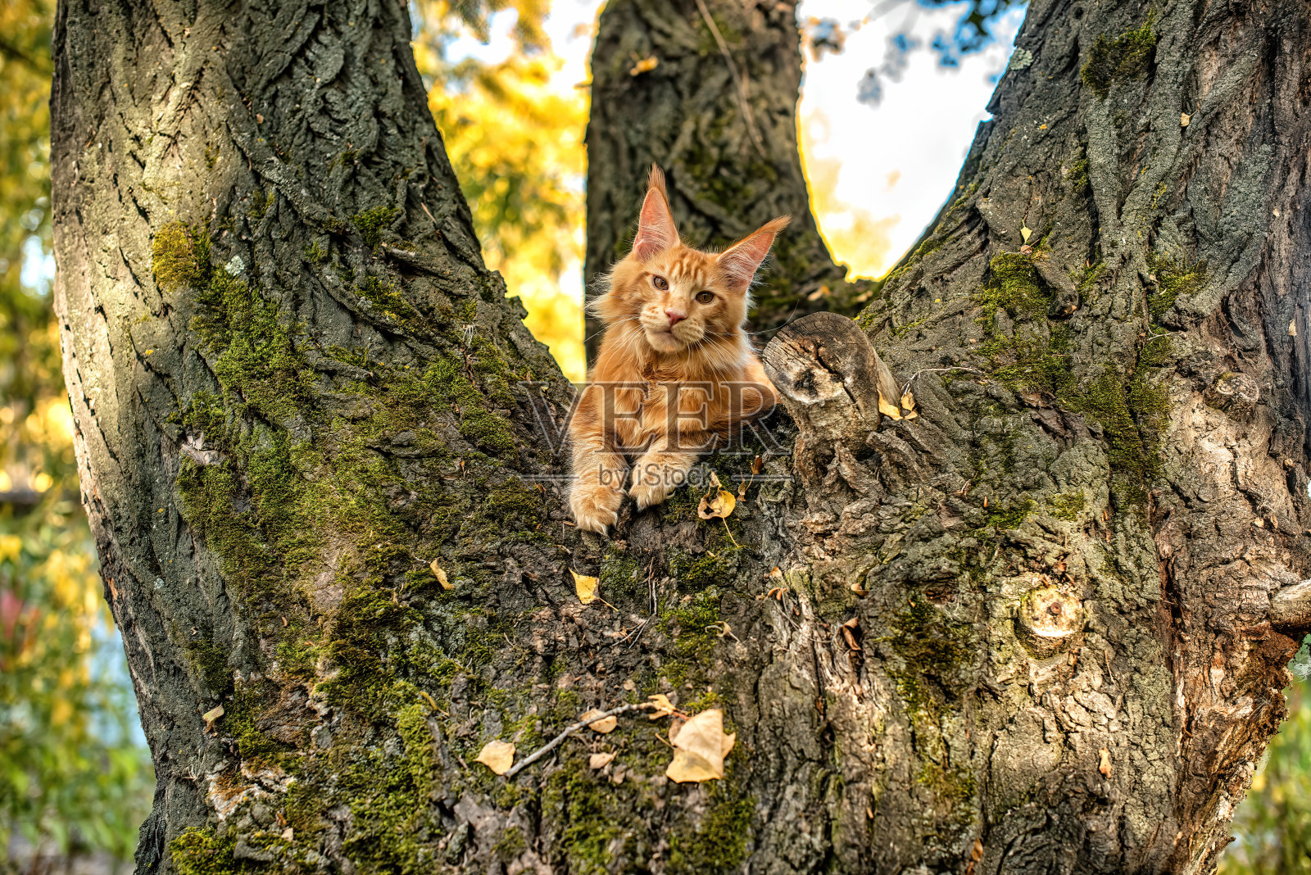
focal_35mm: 50
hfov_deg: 39.6
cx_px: 656
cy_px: 438
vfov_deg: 27.0
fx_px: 1821
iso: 200
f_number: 3.5
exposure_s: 1/200
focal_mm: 50
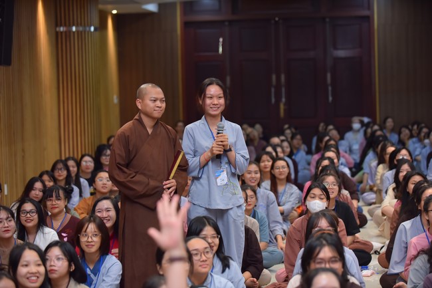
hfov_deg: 20.0
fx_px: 1224
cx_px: 216
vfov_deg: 13.4
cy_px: 144
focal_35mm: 102
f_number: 3.2
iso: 800
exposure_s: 1/160
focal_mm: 102
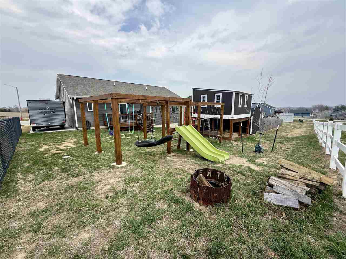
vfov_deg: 85.7
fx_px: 140
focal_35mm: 14
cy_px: 130
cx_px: 173
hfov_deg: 102.1
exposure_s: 1/928
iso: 50
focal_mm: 2.22
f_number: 2.2
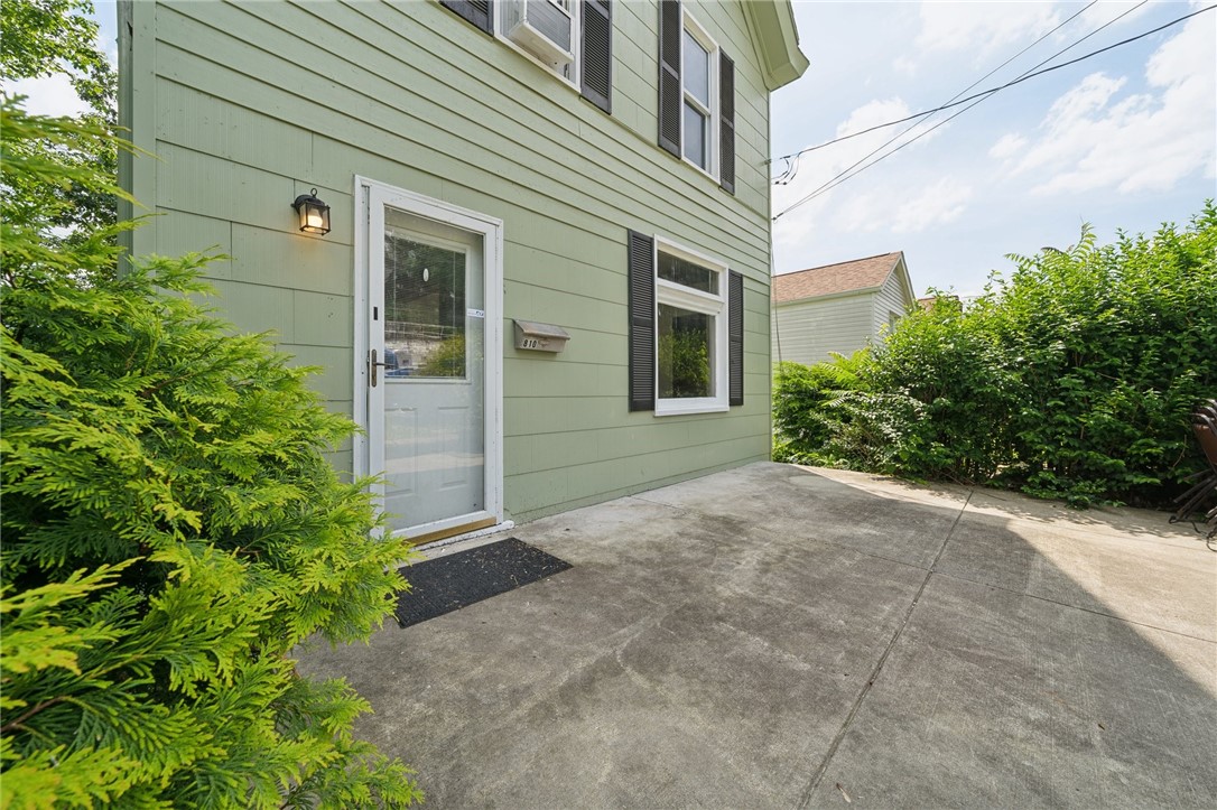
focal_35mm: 12
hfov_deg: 112.6
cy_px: 405
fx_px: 405
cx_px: 608
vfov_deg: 89.9
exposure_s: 1/30
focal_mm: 12
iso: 50
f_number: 11
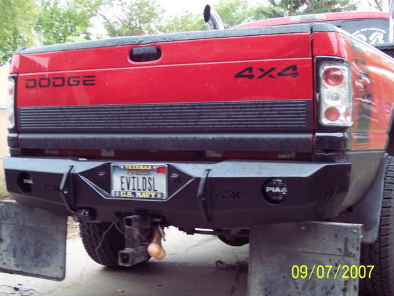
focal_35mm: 55
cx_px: 188
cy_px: 153
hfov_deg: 34.9
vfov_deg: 26.6
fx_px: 626
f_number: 4
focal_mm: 10.7
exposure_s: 1/45
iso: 140
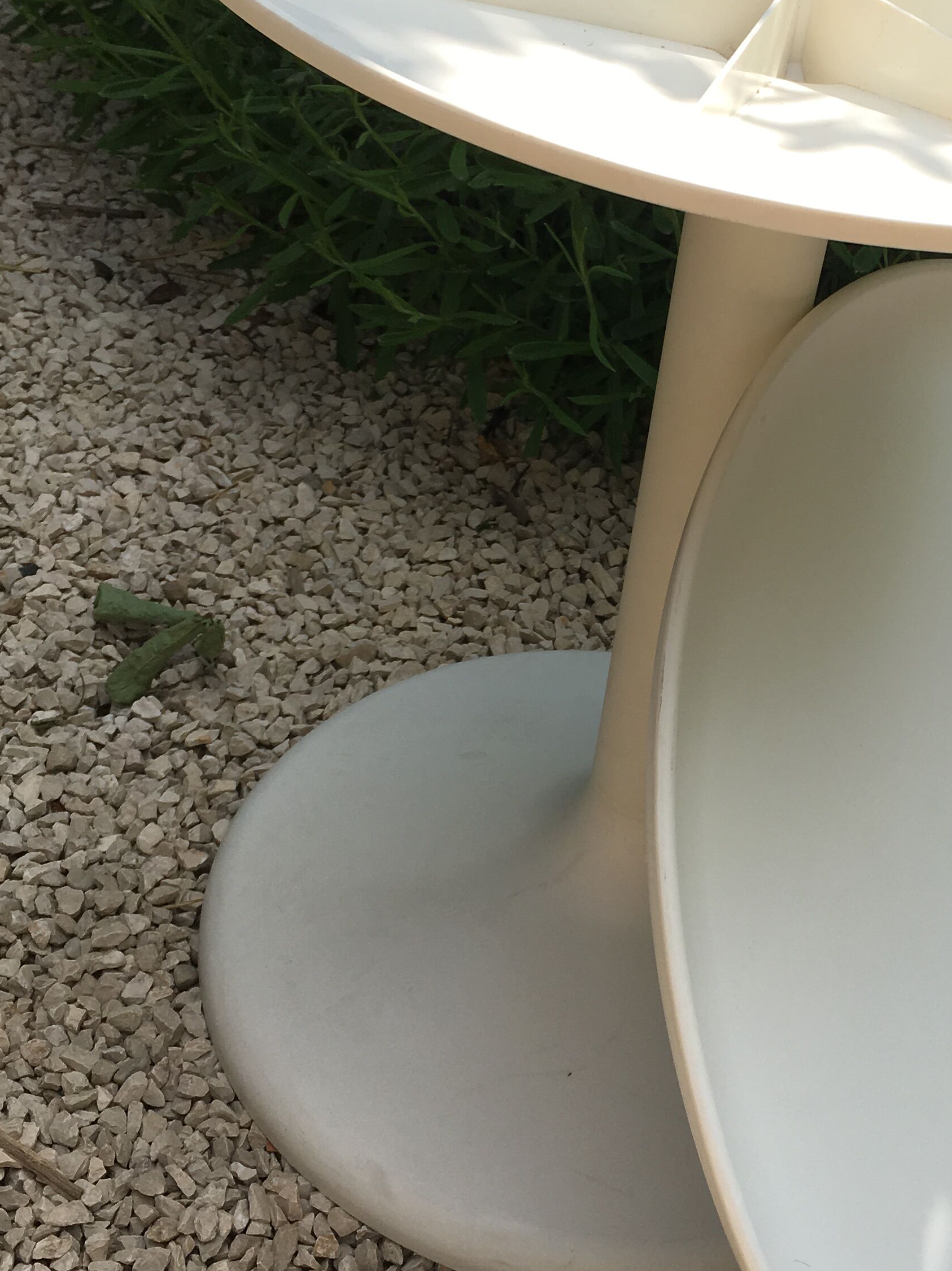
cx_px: 733
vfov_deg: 36.8
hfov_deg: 27.6
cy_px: 668
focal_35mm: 52
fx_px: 1907
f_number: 2.2
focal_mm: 4.15
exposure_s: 1/1099
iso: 25
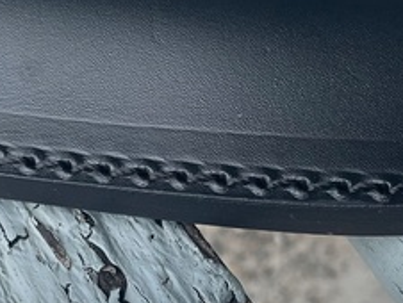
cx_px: 144
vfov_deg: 15.8
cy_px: 301
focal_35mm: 92
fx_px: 1072
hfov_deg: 21.2
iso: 32
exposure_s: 1/824
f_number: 1.6
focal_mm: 4.2
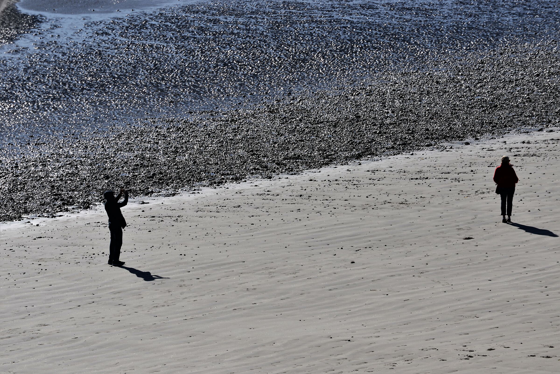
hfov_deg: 7.6
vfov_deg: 5.1
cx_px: 280
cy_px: 187
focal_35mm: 270
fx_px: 4201
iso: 100
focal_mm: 270
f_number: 10
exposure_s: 1/640
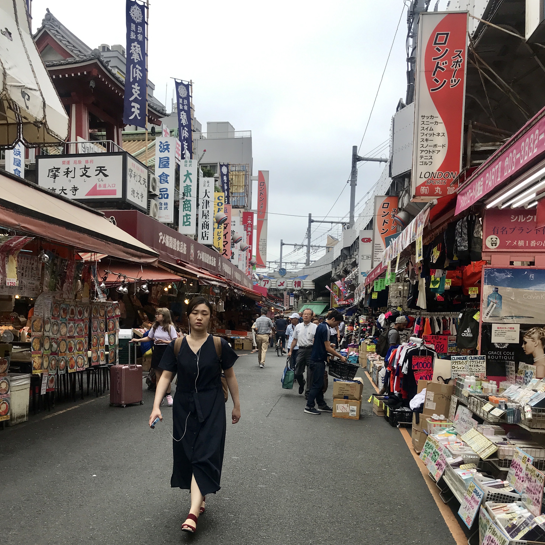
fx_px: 606
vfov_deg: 47.7
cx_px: 269
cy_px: 358
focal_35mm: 34
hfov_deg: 48.4
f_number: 1.8
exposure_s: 1/855
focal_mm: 3.99
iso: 20
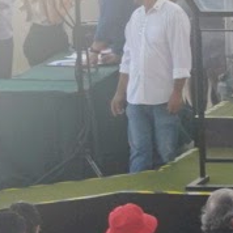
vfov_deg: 3.2
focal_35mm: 540
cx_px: 912
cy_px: 220
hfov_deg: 3.1
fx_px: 4112
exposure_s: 1/90
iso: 500
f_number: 4
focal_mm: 70
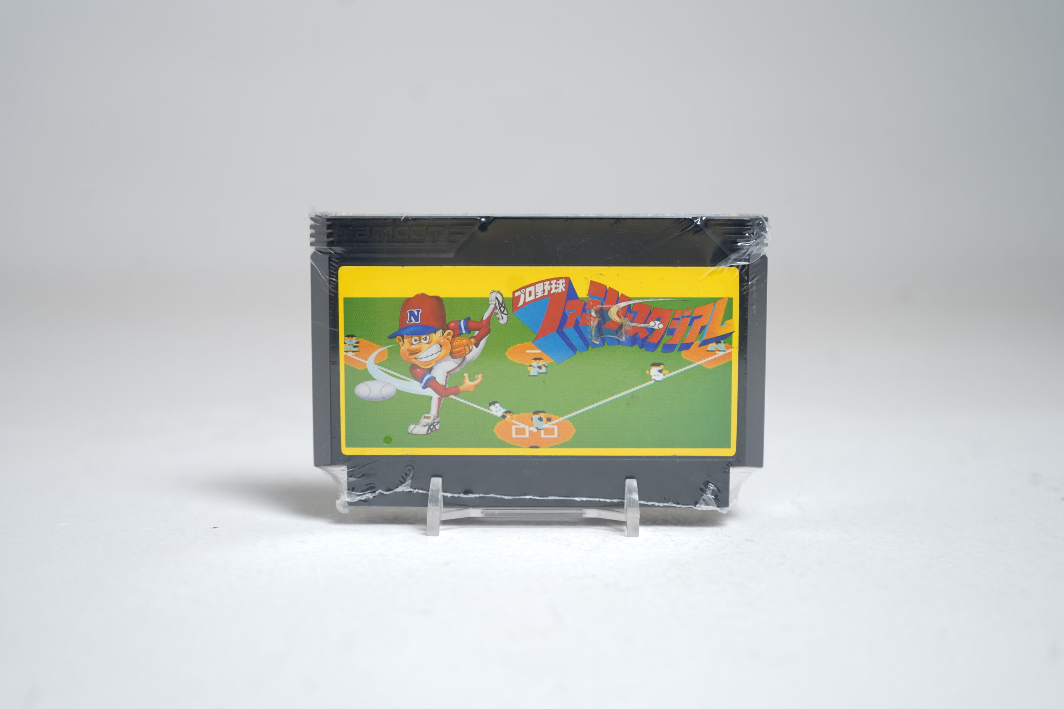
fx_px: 1478
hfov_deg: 39.6
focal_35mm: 50
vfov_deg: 27.0
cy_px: 354
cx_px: 532
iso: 64
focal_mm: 50
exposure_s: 1/8
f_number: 5
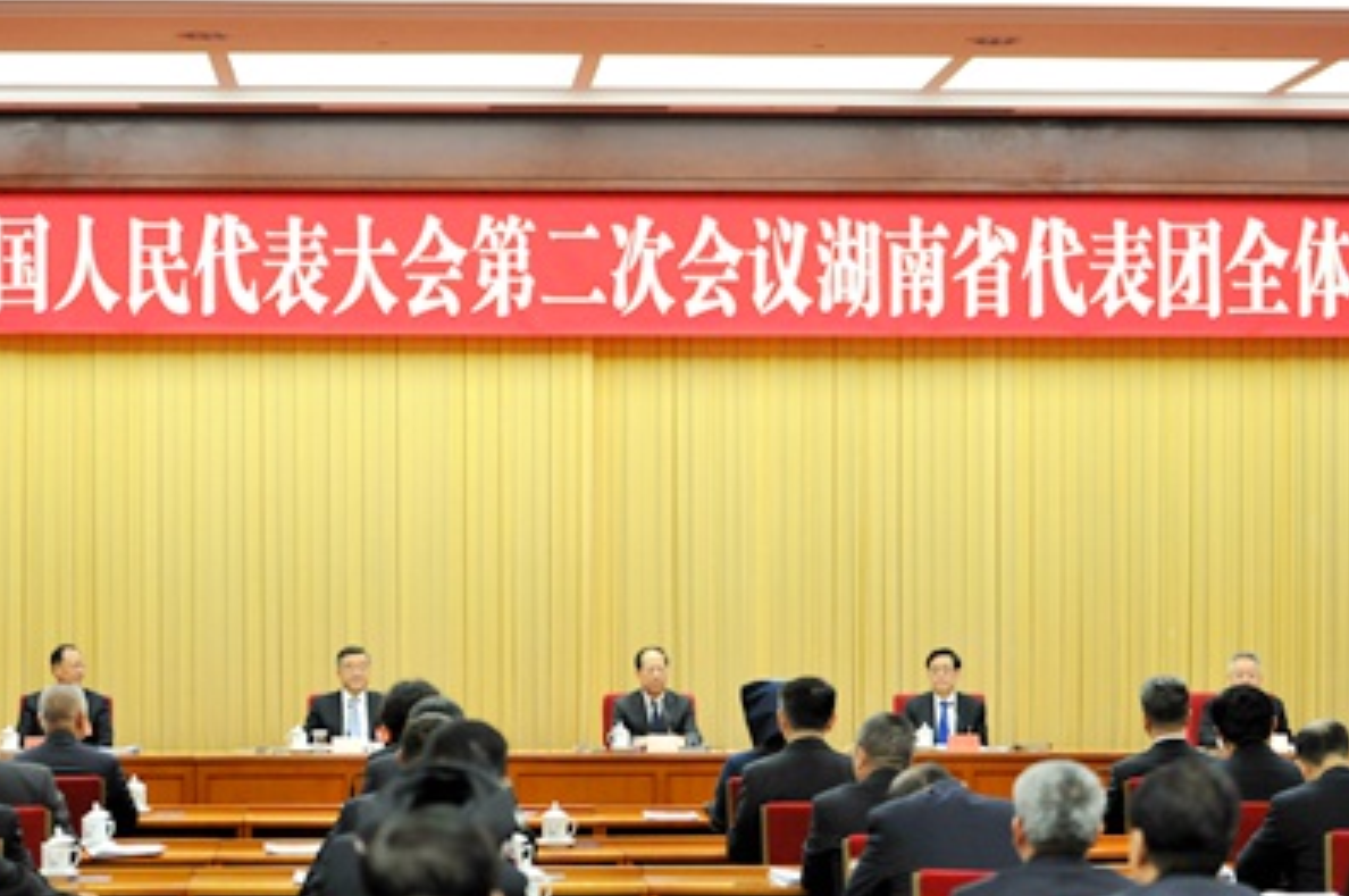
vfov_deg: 12.9
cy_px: 540
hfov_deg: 19.3
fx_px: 3967
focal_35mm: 106
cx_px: 593
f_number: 2.8
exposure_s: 1/400
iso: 1600
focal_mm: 70
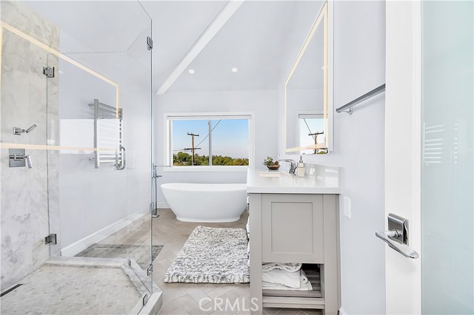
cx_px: 237
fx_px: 197
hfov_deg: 100.4
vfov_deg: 77.3
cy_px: 158
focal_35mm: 15
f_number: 8
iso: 1000
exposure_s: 1/250
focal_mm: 10
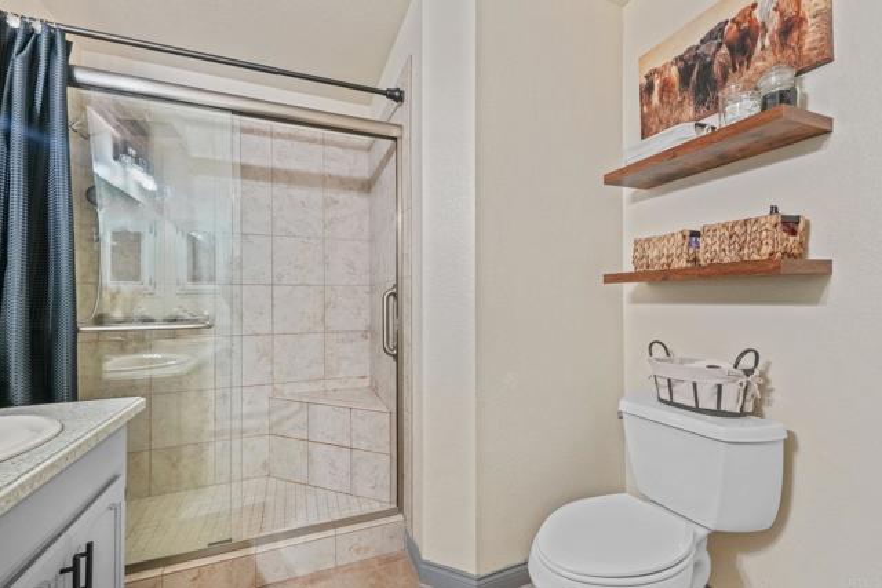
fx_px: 368
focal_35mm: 15
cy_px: 294
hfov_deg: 100.4
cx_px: 441
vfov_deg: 77.4
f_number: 8
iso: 1250
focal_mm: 10
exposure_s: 1/6
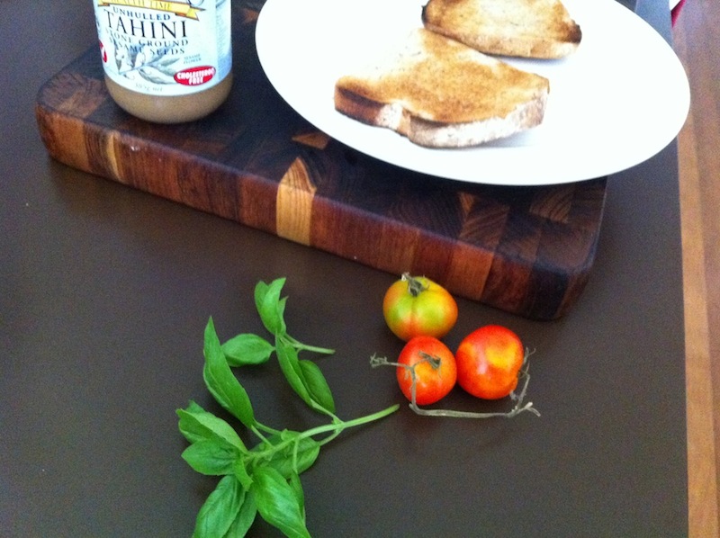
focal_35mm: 35
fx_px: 727
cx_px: 360
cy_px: 269
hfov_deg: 52.7
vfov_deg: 40.6
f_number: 2.8
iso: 1000
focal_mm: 3.85
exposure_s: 1/15
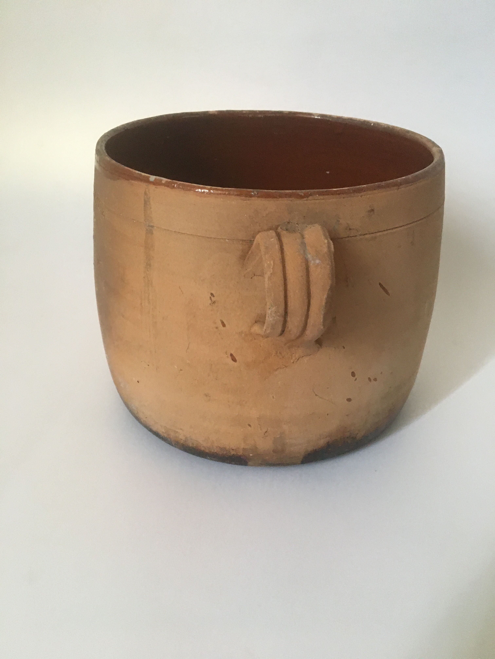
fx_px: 553
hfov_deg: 48.2
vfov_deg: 61.7
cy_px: 330
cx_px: 248
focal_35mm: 29
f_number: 2.2
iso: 200
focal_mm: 4.15
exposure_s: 1/30
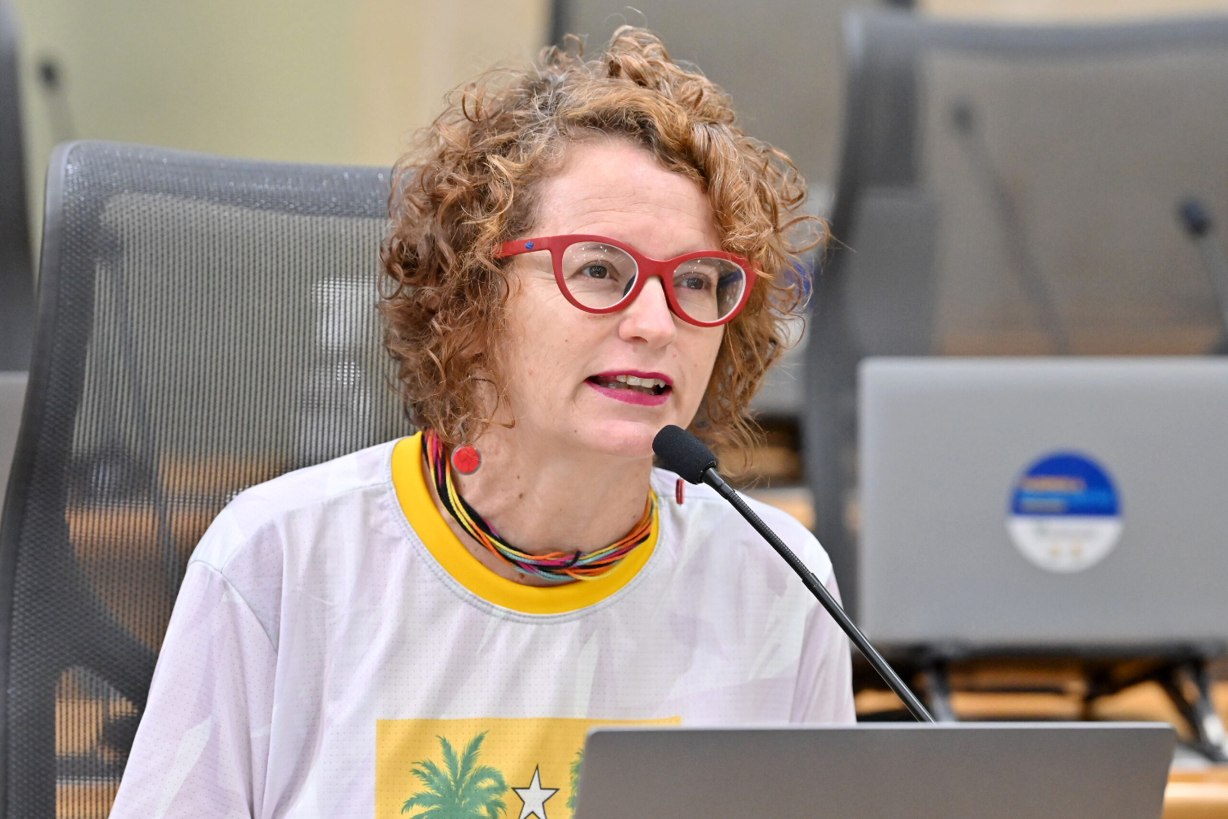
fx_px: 6310
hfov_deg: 11.1
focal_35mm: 185
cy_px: 410
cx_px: 614
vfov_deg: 7.4
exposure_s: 1/200
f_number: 5
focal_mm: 185
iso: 5000
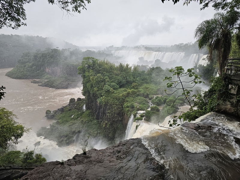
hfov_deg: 73.9
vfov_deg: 58.9
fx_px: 159
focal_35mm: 23
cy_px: 90
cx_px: 120
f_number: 1.7
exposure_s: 1/180
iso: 160
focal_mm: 6.3
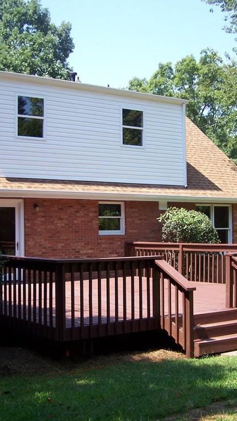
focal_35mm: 56
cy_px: 208
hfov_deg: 21.5
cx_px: 118
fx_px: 625
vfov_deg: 37.2
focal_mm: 6.3
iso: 64
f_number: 2.8
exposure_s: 1/320
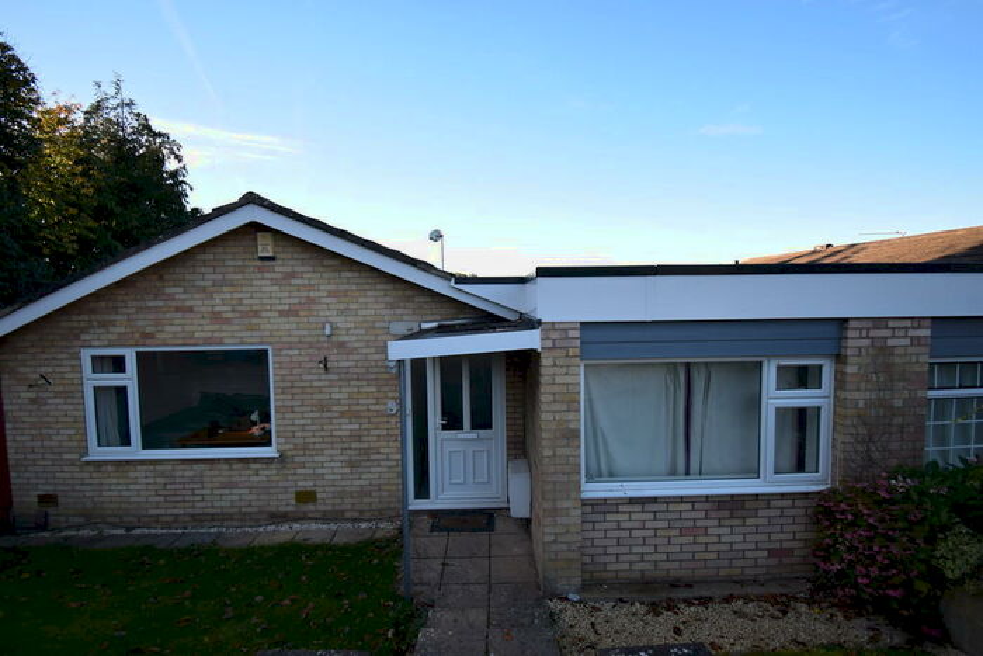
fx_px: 451
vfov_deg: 72.1
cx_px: 492
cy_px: 328
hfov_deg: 95.0
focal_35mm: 16
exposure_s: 1/160
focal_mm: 11
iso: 100
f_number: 4.8
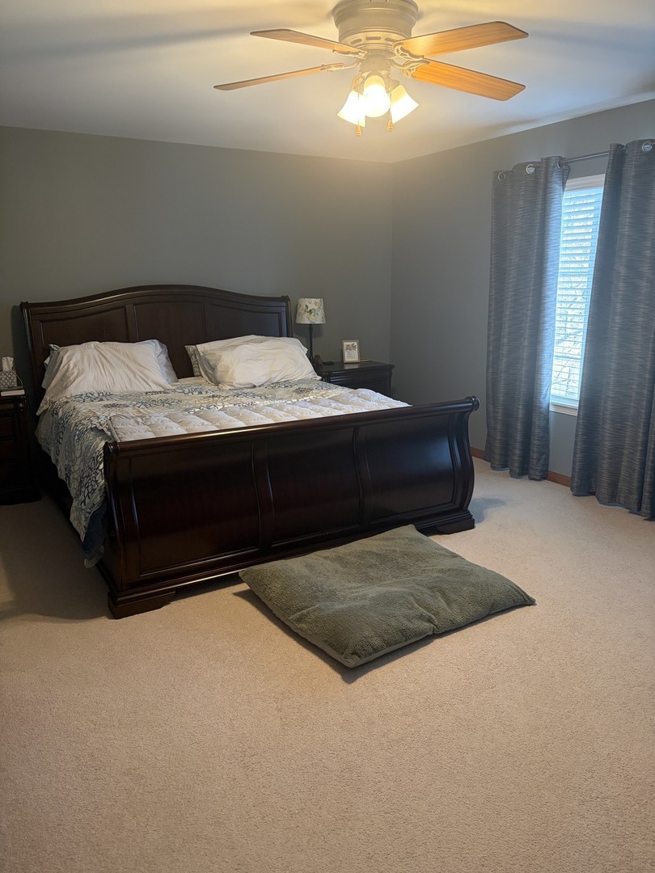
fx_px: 656
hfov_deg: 53.1
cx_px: 328
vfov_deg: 67.3
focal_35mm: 26
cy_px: 436
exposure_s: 1/60
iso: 200
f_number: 1.6
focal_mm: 5.96
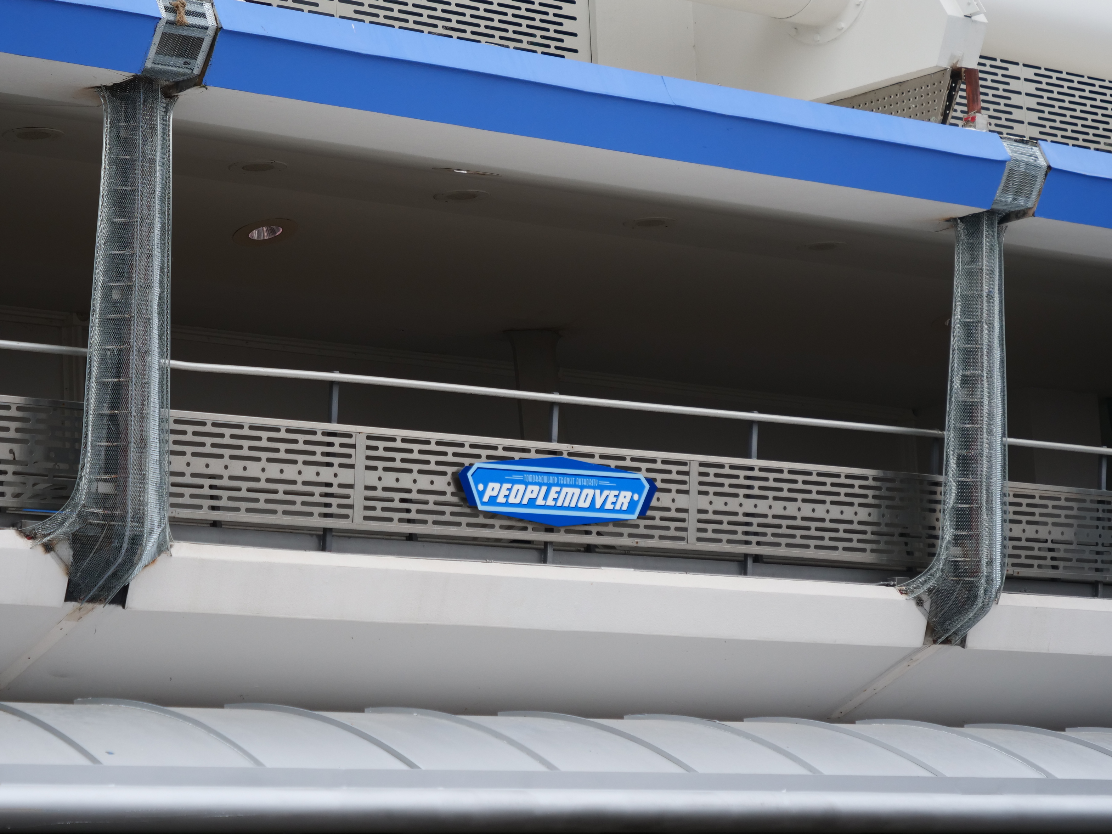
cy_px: 380
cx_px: 476
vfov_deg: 12.0
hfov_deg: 16.0
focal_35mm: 123
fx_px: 3951
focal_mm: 52
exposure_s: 1/250
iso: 200
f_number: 4
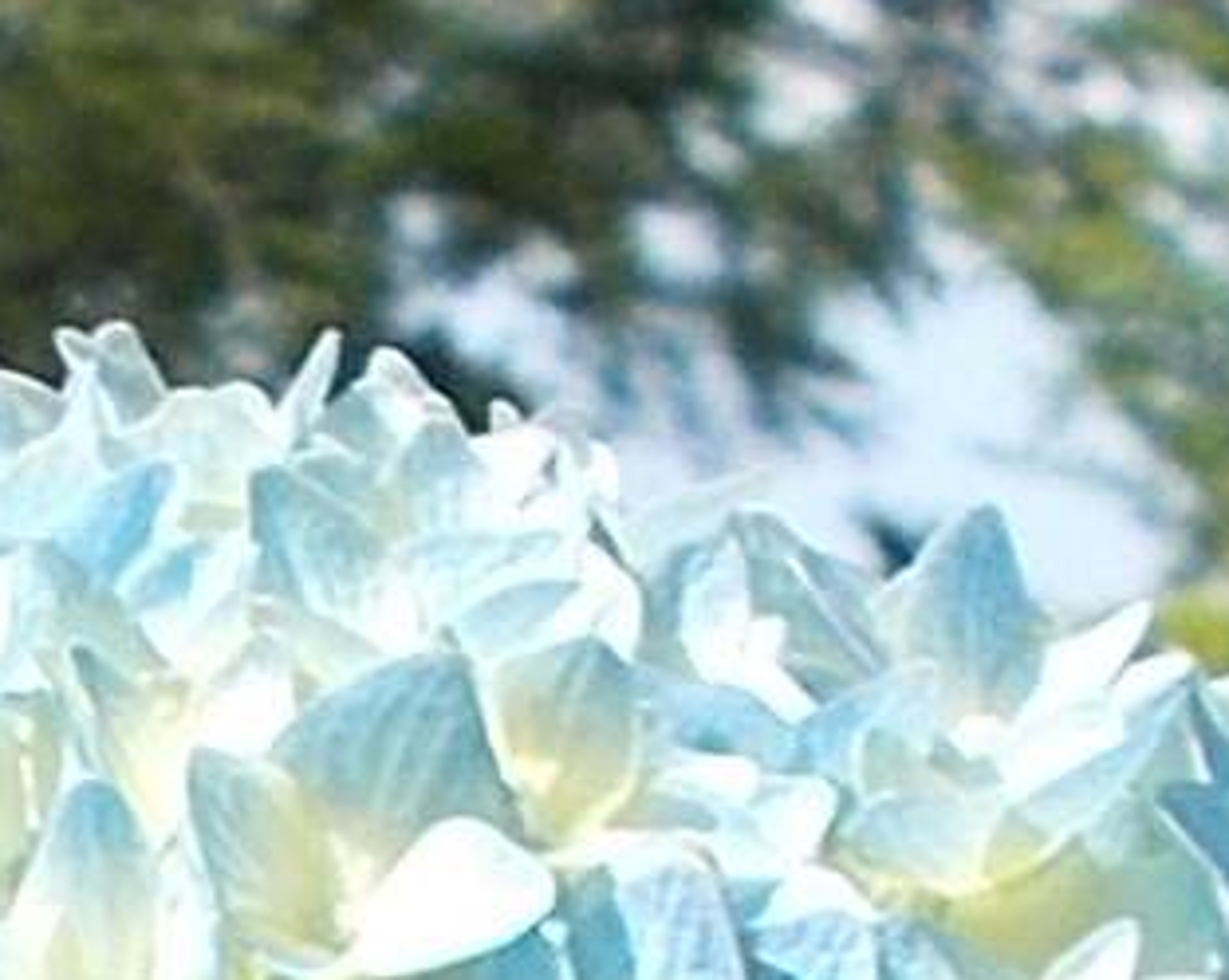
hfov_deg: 10.2
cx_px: -453
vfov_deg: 8.1
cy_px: 1645
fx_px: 6723
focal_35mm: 185
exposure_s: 1/80
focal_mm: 4.6
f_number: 8
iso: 80
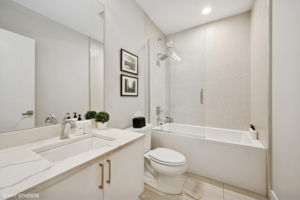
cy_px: 100
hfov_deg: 104.3
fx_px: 117
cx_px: 150
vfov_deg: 81.1
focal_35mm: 14
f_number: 10
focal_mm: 14
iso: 100
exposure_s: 1/4
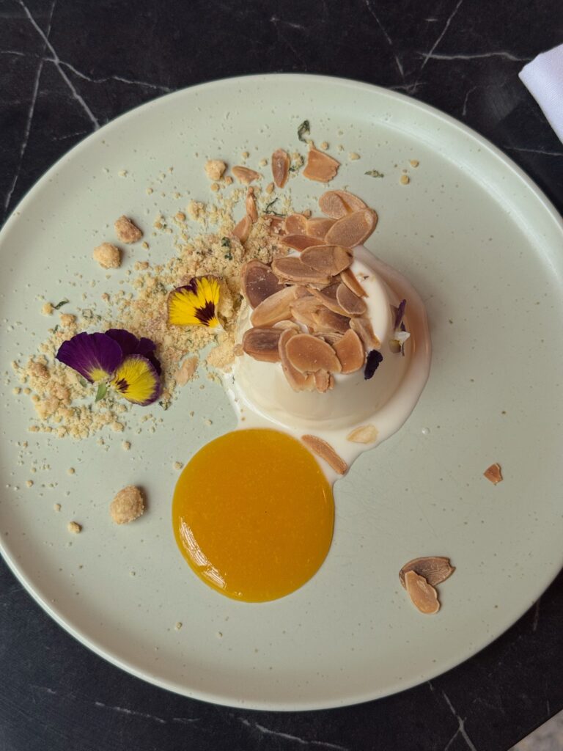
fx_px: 1041
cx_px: 282
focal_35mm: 48
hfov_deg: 30.3
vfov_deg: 39.7
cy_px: 376
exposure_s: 1/50
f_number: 1.78
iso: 64
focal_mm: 6.76
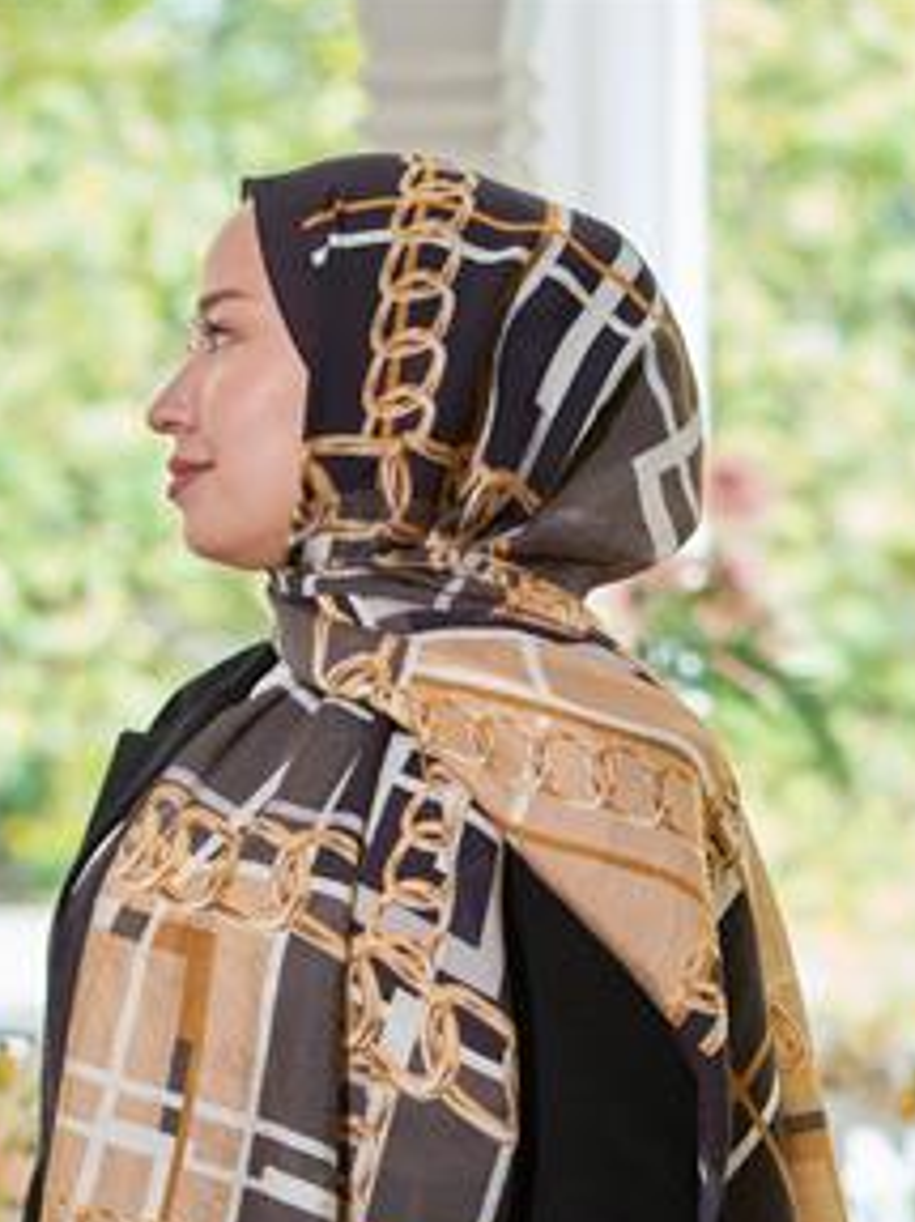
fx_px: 3844
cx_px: 404
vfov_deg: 17.9
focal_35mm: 109
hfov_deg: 13.6
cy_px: 967
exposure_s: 1/60
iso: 320
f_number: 3.5
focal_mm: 70
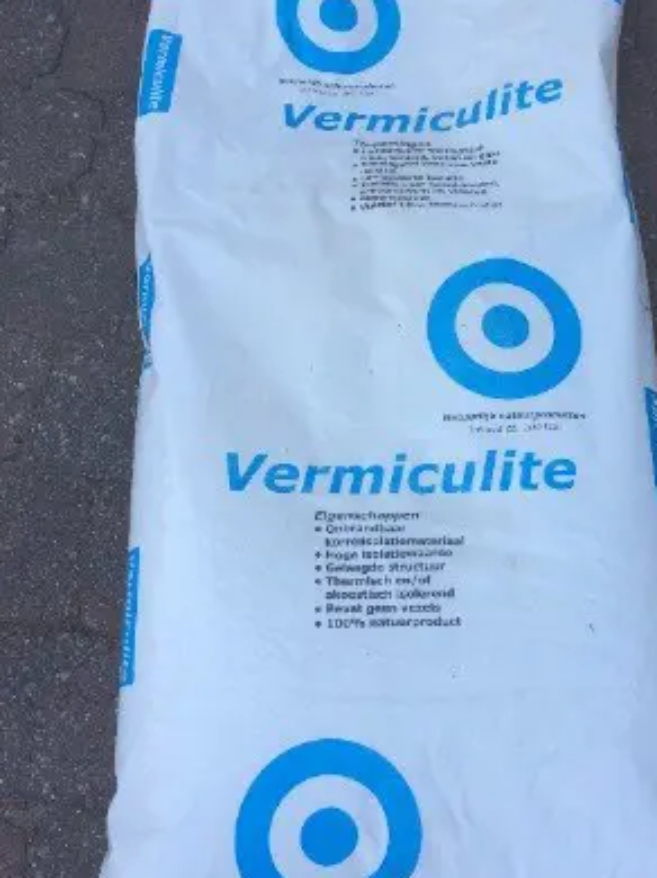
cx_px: 424
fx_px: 988
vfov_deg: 47.9
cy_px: 409
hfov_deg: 36.5
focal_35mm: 39
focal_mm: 4.15
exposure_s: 1/533
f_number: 2.2
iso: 32
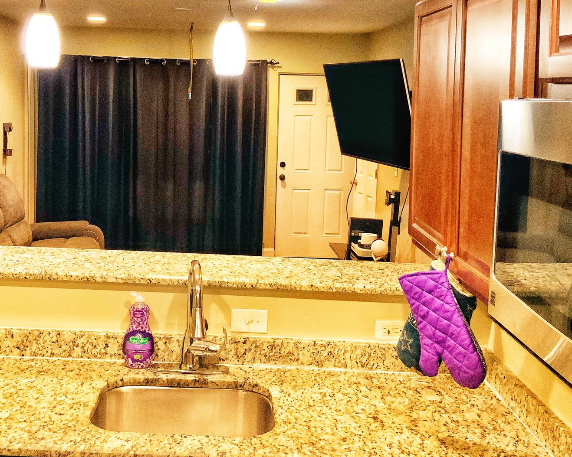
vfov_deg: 34.0
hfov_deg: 41.7
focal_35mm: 44
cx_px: 214
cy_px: 173
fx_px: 745
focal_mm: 3
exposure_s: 1/40
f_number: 1.8
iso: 250
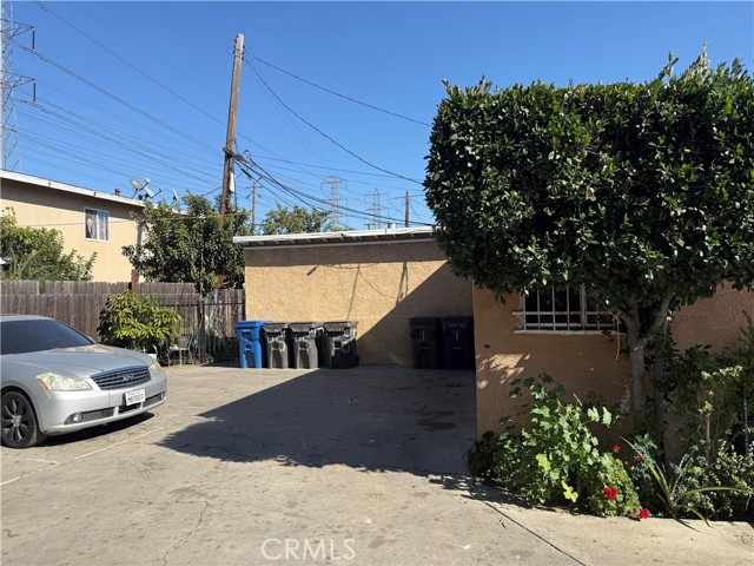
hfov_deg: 71.6
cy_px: 283
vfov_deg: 56.8
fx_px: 523
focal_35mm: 24
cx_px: 377
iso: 80
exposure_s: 1/3021
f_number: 1.78
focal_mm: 6.76
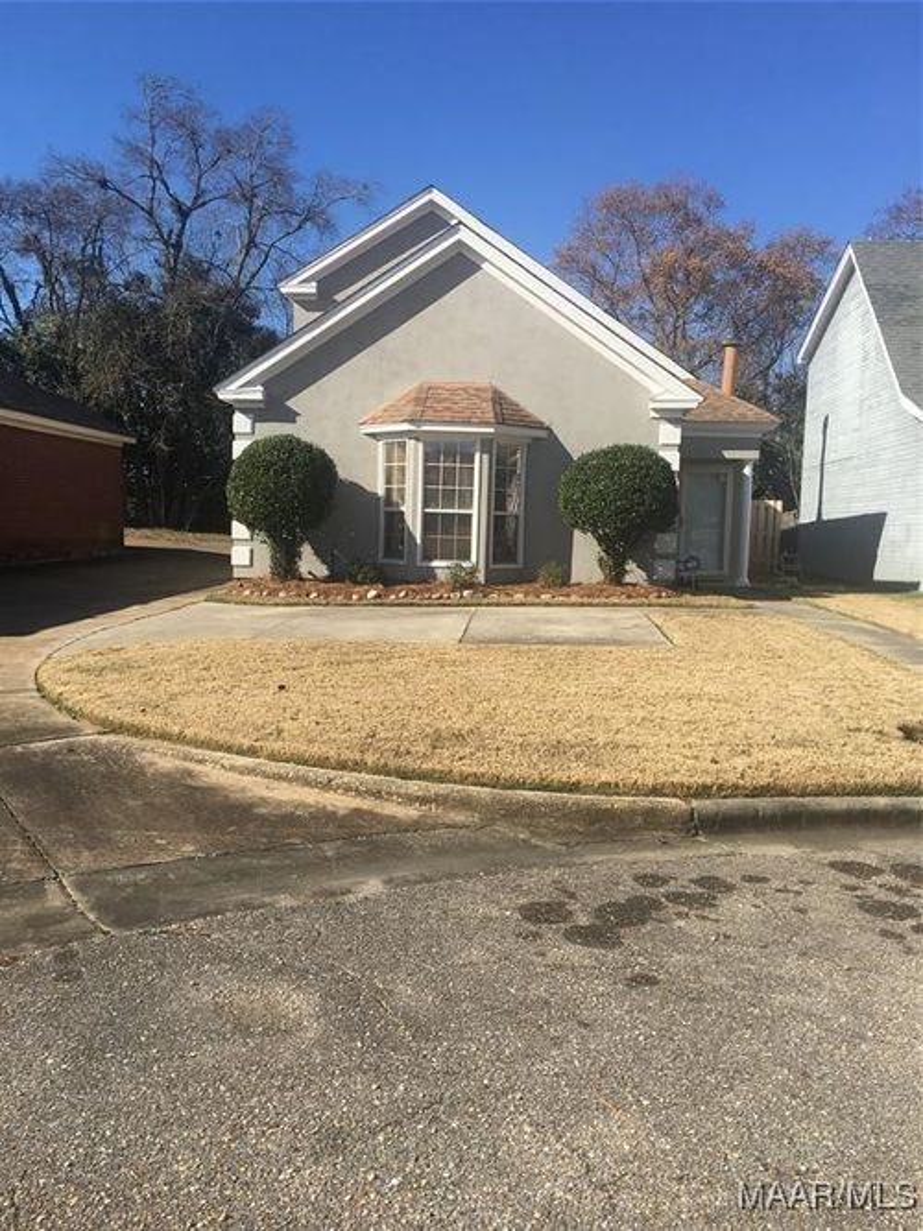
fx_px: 1031
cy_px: 616
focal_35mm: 29
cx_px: 462
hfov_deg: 48.2
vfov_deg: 61.7
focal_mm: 4.15
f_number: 2.2
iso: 25
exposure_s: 1/1479
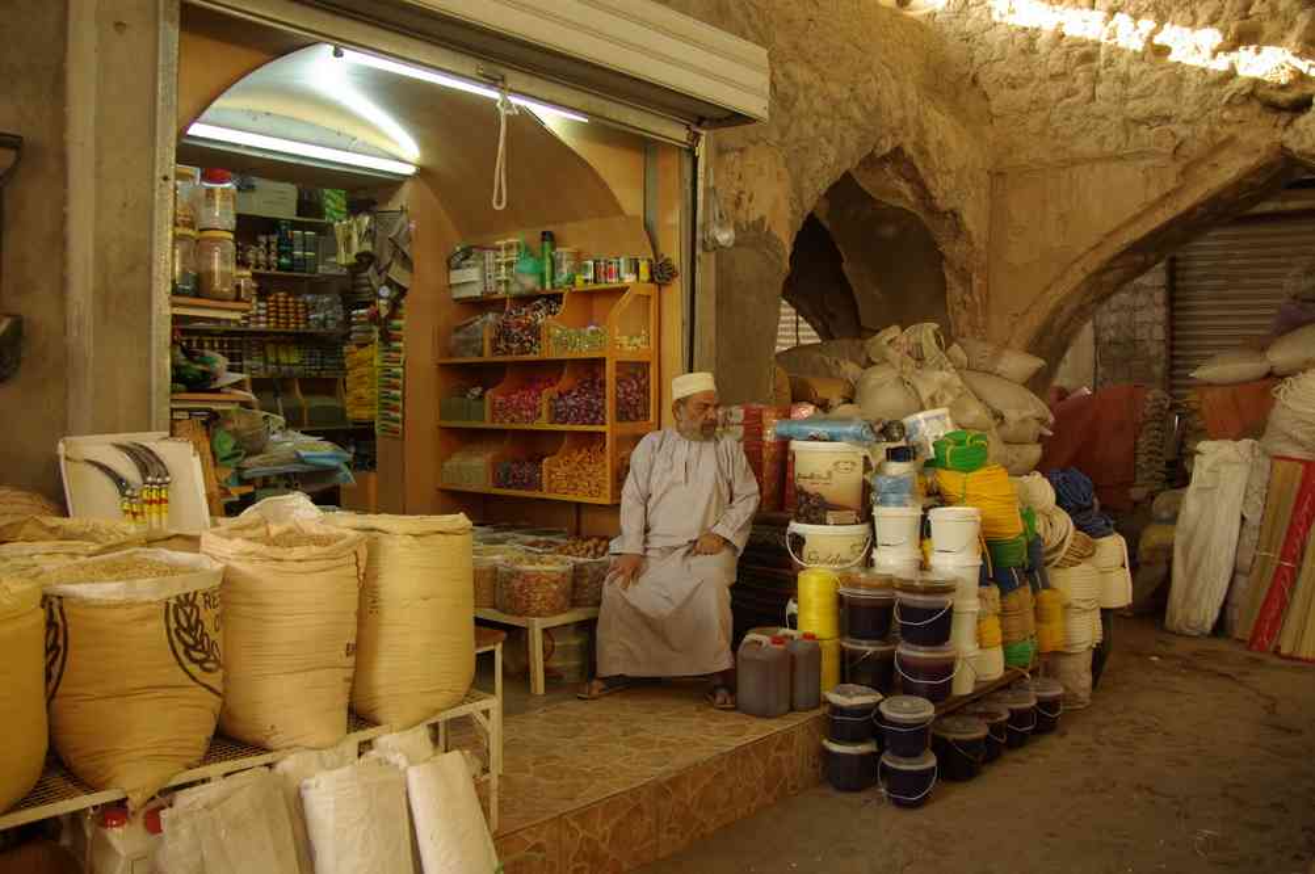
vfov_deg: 42.2
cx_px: 658
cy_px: 437
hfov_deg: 60.3
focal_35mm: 31
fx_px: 1131
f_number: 3.5
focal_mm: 20.6
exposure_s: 1/30
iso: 200
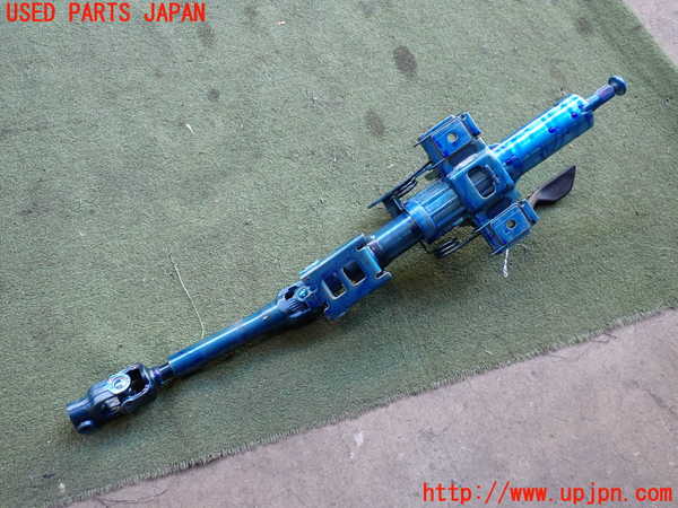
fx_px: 588
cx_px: 339
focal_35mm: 30
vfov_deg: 46.8
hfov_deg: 60.0
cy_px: 254
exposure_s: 1/100
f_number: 2.3
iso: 200
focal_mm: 5.4
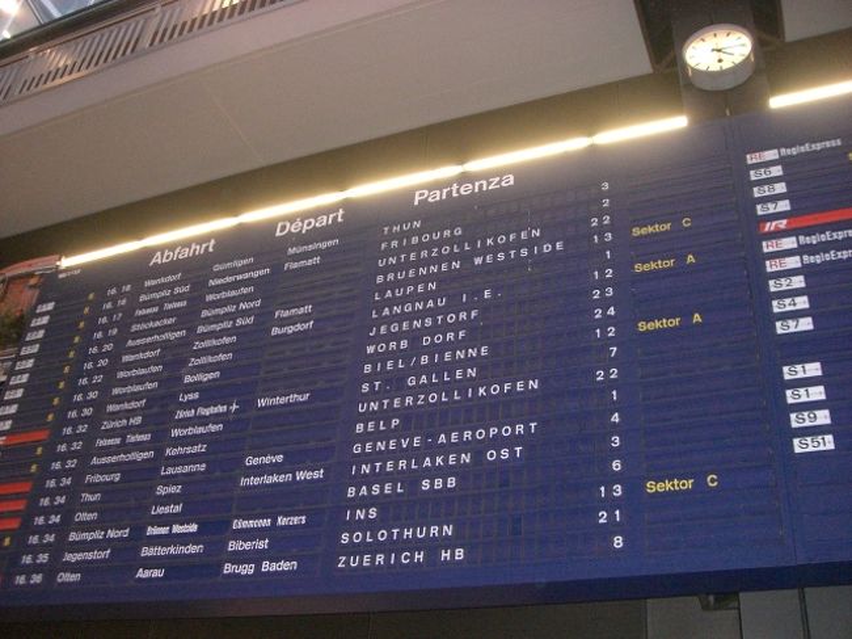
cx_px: 426
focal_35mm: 38
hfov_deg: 49.0
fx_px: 935
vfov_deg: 37.7
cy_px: 320
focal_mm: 6.2
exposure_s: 1/60
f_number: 2.7
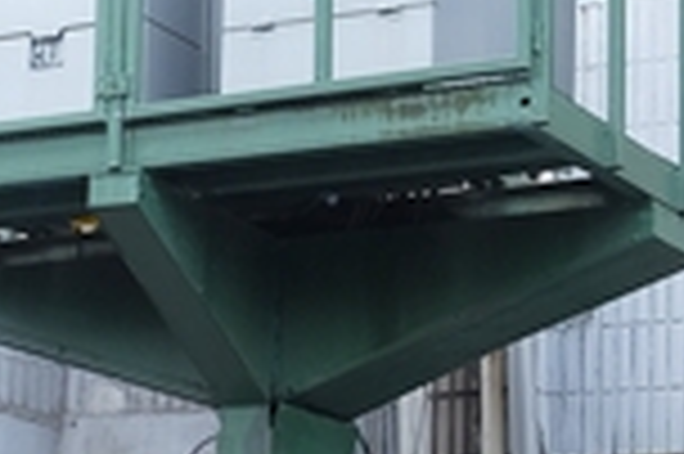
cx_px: -567
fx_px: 3929
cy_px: 225
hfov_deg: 9.5
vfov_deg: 6.6
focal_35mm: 207
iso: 320
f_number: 5.6
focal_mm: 23
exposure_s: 1/140
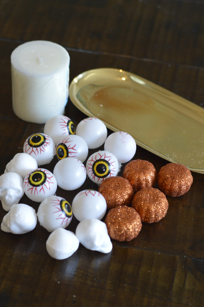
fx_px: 639
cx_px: 102
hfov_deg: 18.1
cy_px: 154
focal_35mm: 75
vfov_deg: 27.0
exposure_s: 1/60
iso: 400
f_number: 3.5
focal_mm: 50
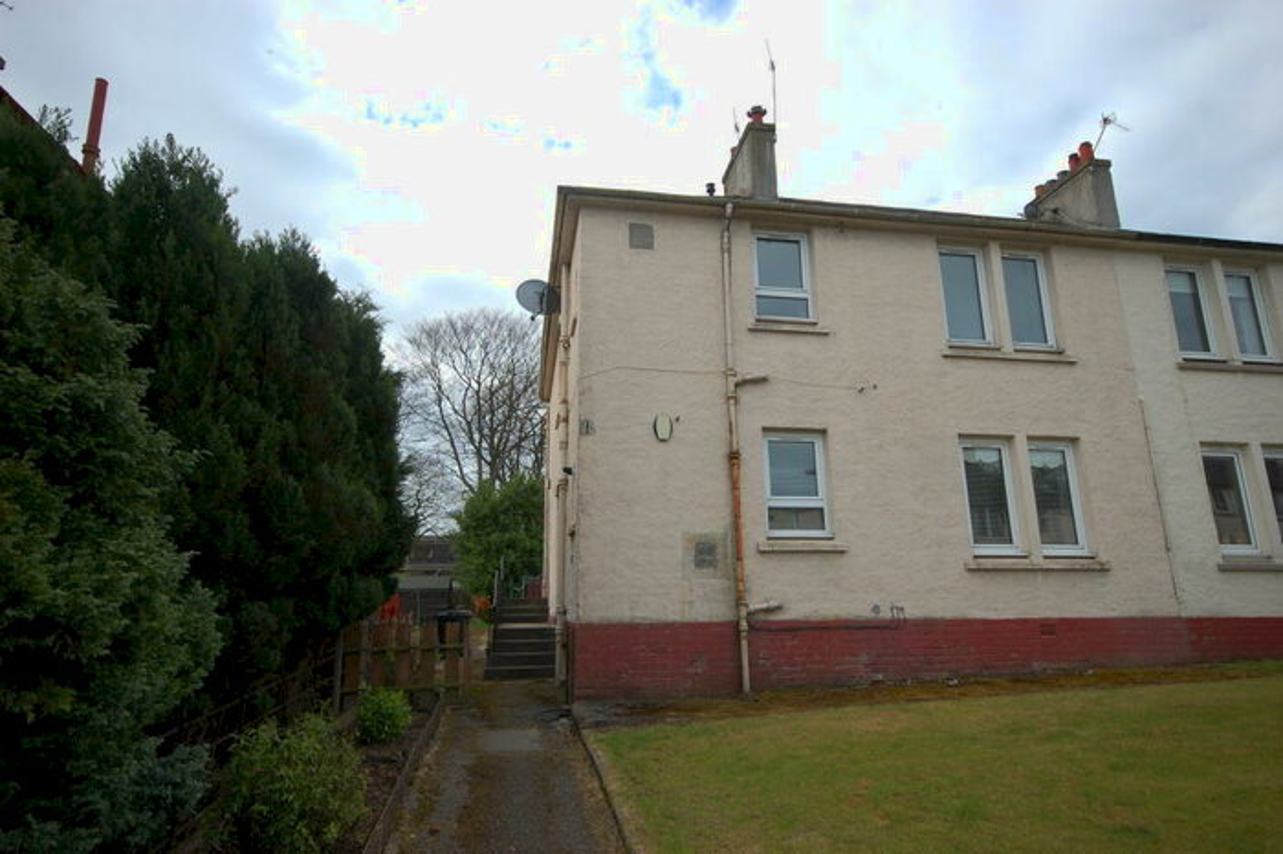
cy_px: 427
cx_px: 642
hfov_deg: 85.4
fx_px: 695
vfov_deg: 63.2
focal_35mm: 20
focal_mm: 13
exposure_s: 1/250
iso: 200
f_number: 8
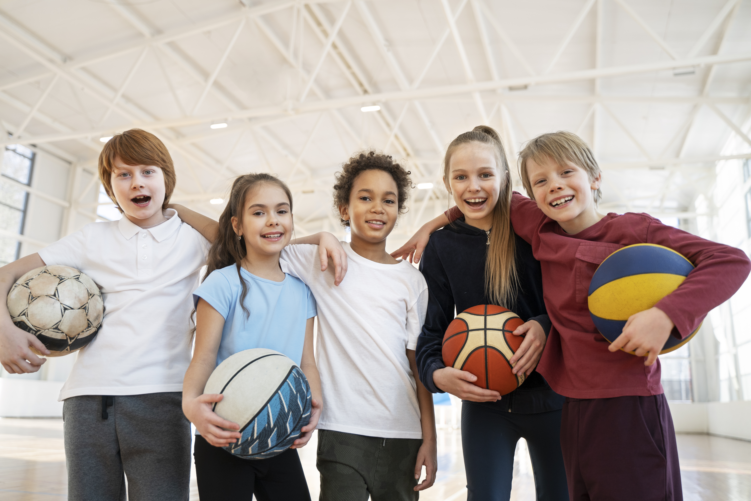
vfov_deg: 41.1
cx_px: 376
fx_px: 668
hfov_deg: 58.7
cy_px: 250
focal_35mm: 32
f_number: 2.8
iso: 400
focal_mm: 32
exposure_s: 1/500
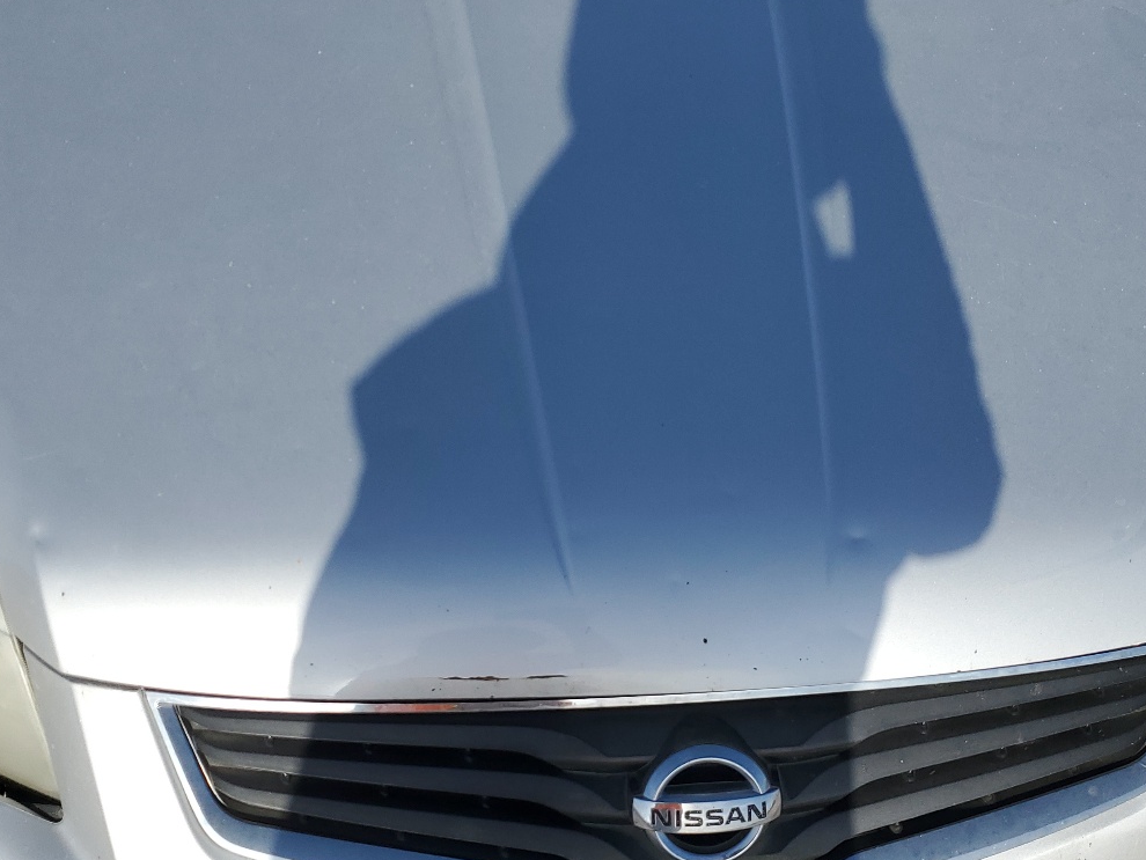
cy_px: 524
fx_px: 1391
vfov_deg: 34.2
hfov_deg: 44.8
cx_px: 603
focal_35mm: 42
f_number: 1.5
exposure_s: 1/5000
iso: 50
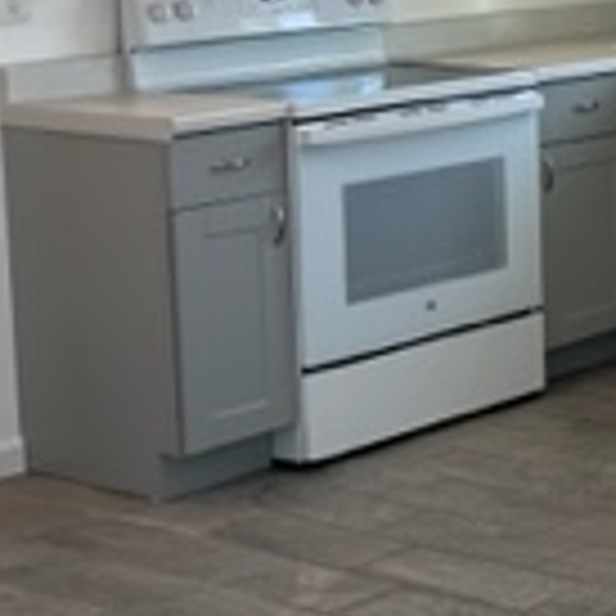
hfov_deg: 14.3
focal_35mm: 99
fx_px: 1993
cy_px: -13
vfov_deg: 17.1
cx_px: 1268
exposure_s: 1/160
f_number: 1.78
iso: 80
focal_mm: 6.86
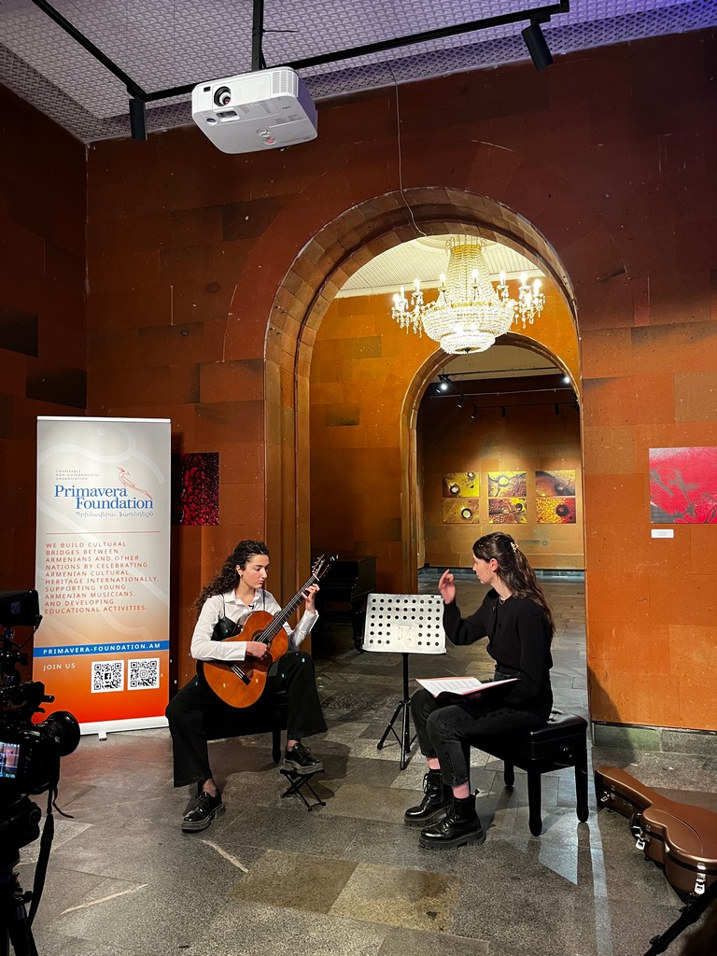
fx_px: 718
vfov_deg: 67.3
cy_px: 478
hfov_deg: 53.1
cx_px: 358
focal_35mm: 26
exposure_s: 1/50
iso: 320
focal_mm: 5.1
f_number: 1.6
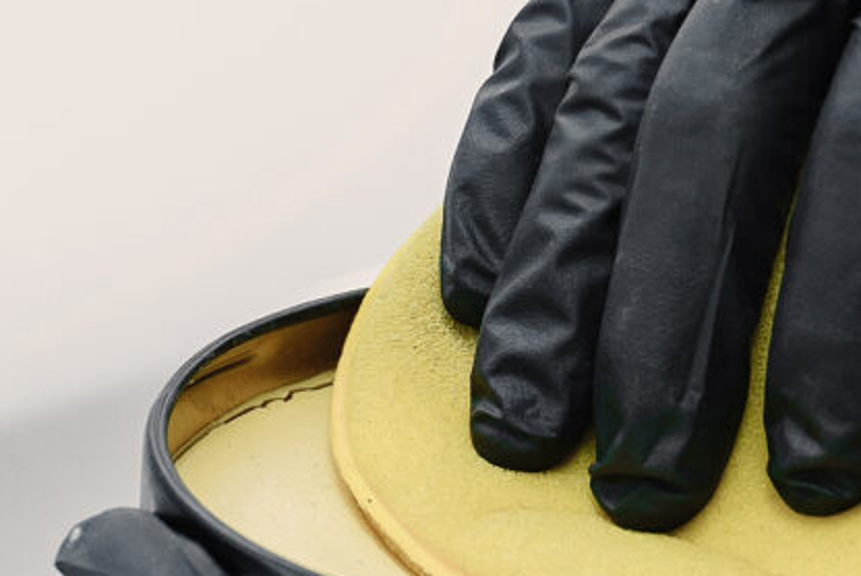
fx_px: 5002
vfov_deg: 6.6
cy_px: 465
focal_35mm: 209
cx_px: 294
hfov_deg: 9.8
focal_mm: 34
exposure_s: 1/250
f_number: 2.8
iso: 800
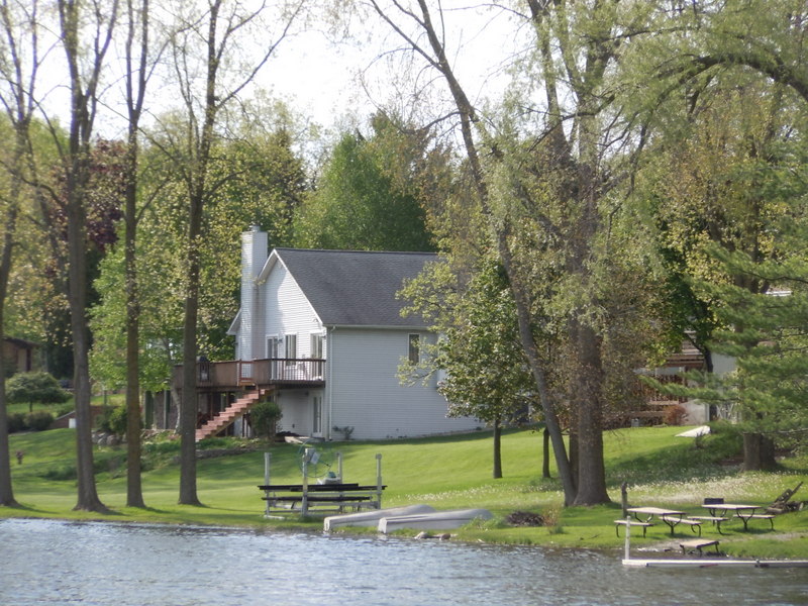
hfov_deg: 10.1
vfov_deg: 7.6
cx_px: 404
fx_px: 4575
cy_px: 303
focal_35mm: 196
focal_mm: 35
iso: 100
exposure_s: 1/250
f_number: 5.6
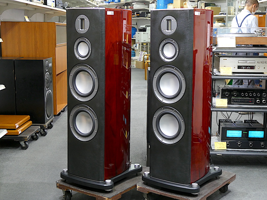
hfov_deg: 35.5
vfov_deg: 27.0
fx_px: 417
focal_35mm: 54
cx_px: 134
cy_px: 100
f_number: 4.1
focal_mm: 9.6
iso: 200
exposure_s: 1/5
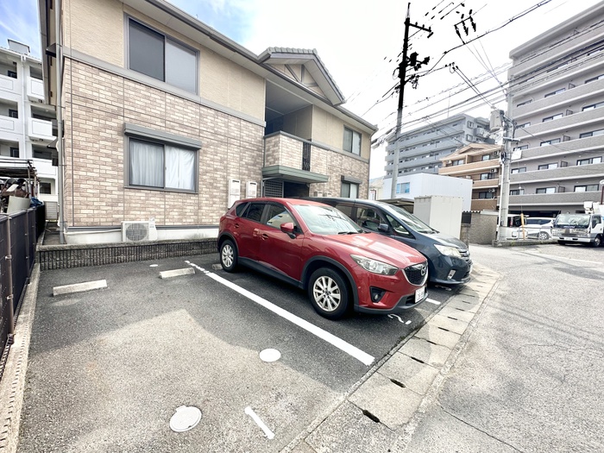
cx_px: 302
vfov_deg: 85.7
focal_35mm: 14
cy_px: 226
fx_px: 244
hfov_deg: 102.1
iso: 40
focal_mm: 2.22
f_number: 2.2
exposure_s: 1/716
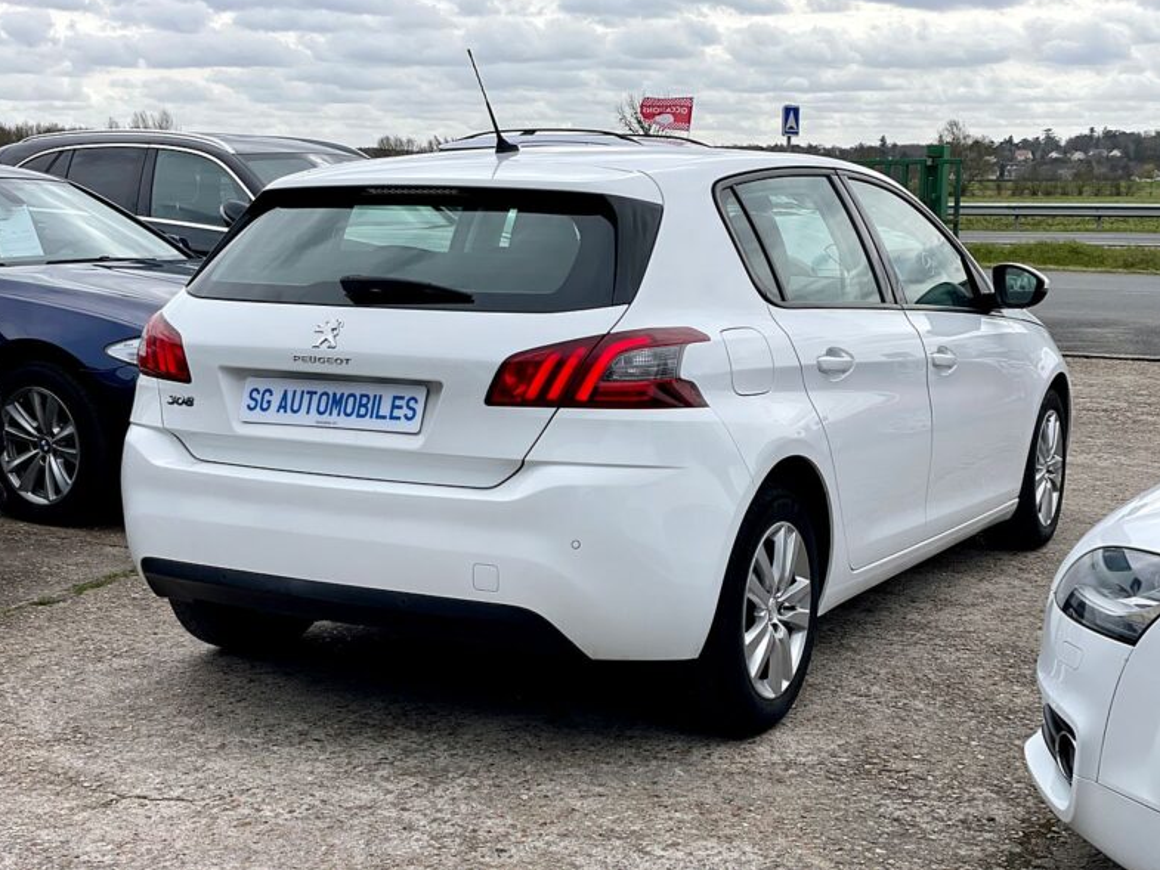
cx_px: 582
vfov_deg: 27.5
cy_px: 436
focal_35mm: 53
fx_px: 1776
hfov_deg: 36.2
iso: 32
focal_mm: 6
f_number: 2
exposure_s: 1/1776
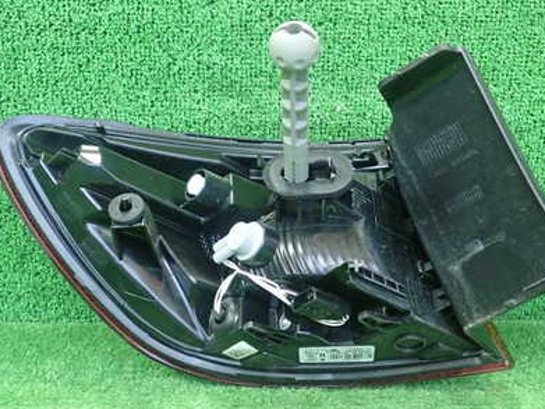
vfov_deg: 31.5
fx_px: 724
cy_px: 181
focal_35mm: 46
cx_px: 268
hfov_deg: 41.2
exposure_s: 1/100
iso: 800
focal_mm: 5.5
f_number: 2.3
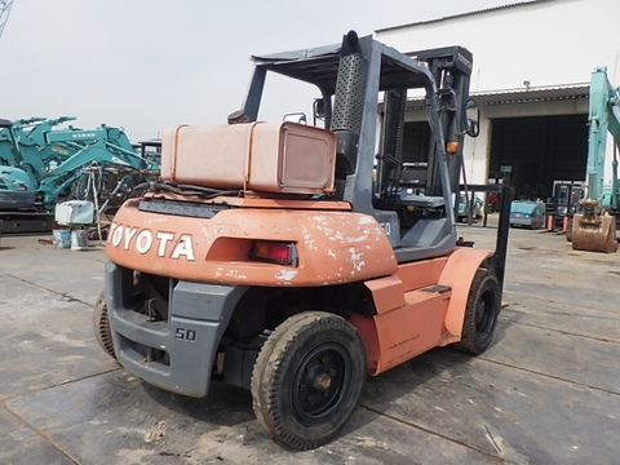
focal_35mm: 28
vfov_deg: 49.7
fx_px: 502
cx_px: 310
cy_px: 232
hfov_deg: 63.4
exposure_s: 1/1500
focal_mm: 5
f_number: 4.2
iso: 250
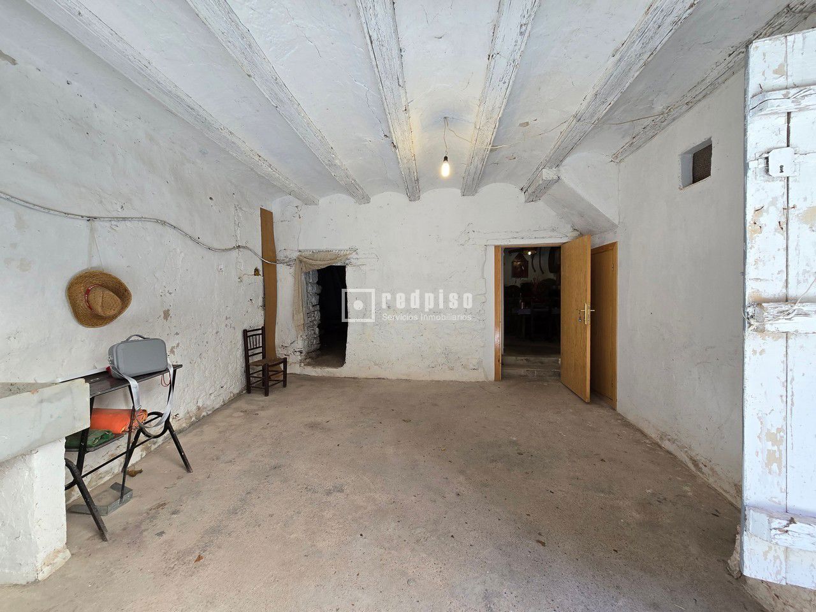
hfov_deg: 106.2
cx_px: 408
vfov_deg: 89.9
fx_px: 306
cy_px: 306
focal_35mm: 13
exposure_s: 1/50
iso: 50
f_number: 2.2
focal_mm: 2.2
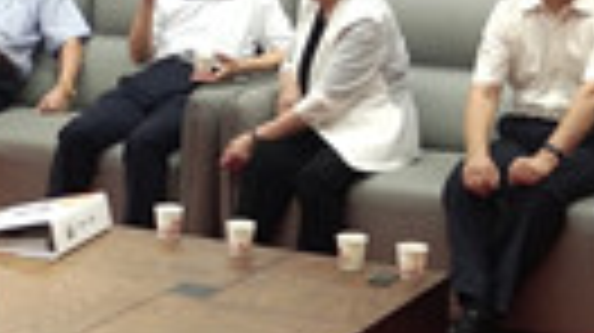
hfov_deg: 16.7
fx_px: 2014
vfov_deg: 9.4
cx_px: 162
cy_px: 88
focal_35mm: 128
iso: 400
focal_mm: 3.69
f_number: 2.2
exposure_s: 1/33.3
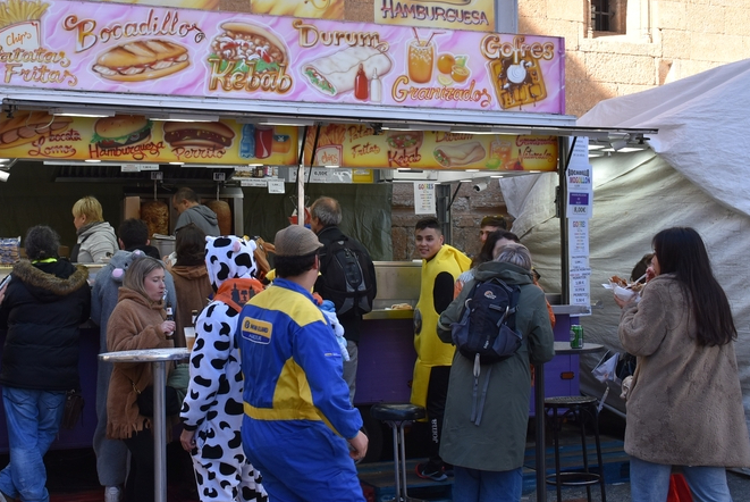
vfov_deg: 27.5
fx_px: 1022
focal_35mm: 49
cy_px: 211
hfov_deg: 40.2
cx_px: 313
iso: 400
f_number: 8
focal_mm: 24
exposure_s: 1/250
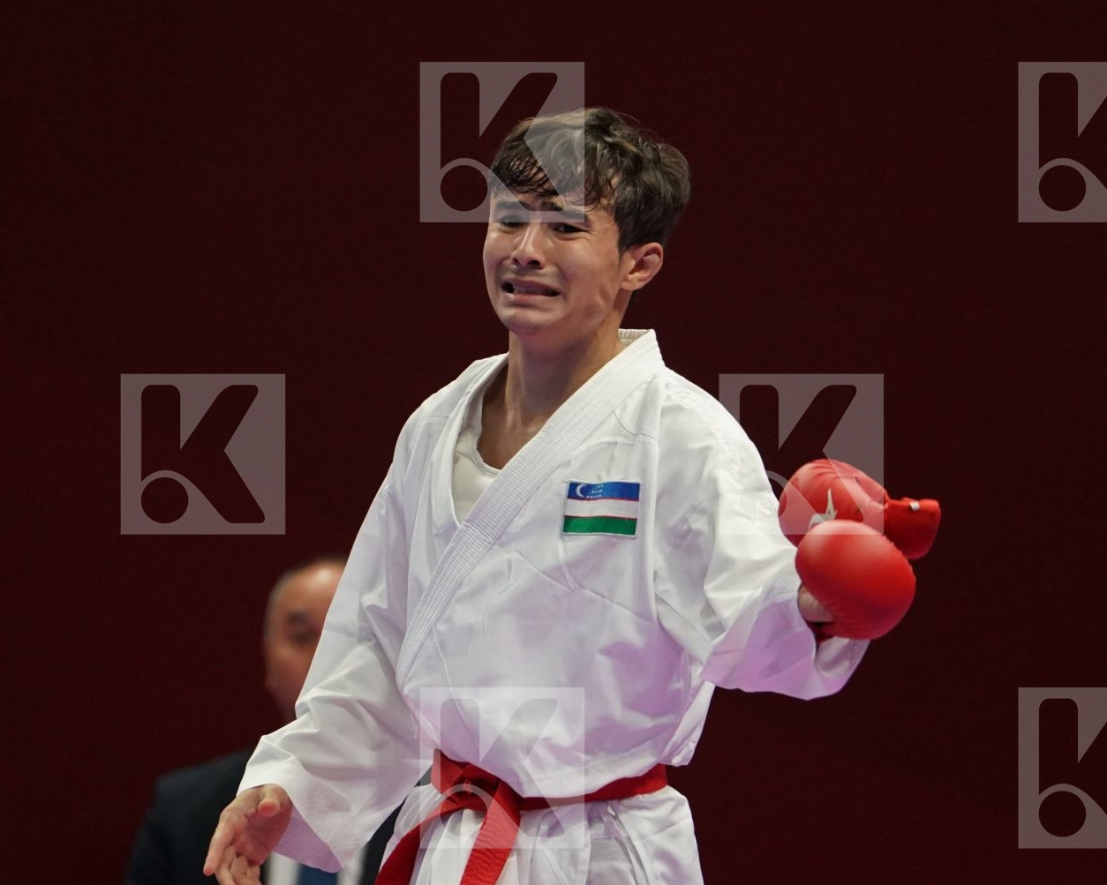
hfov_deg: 3.4
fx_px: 18542
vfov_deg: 2.7
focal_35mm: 566
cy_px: 454
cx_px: 502
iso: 3200
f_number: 4
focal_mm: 280
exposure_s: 1/1000
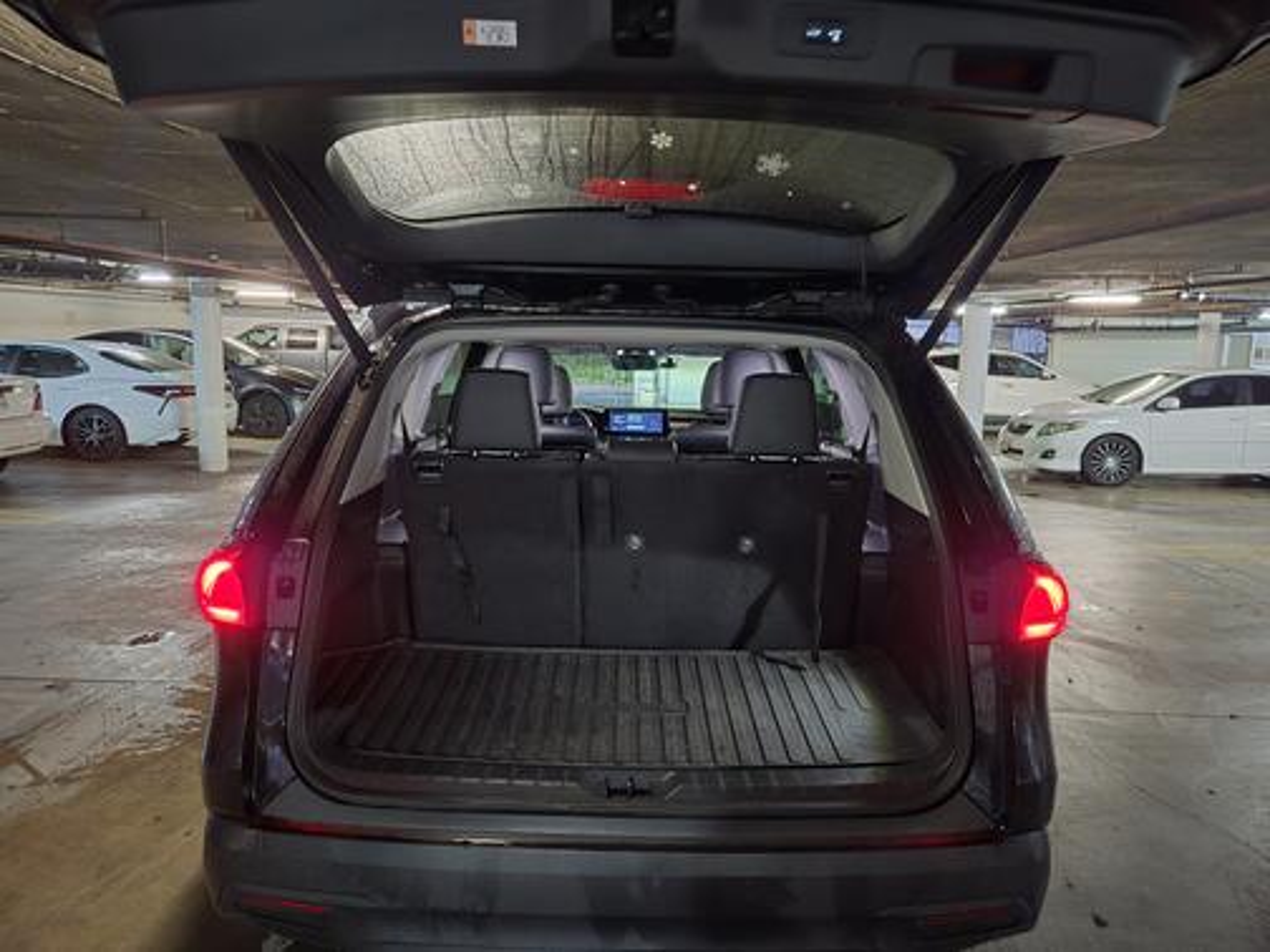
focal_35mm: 23
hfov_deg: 73.9
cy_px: 476
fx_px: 844
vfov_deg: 58.9
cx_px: 635
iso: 2000
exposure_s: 1/17.2
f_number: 1.8
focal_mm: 5.4
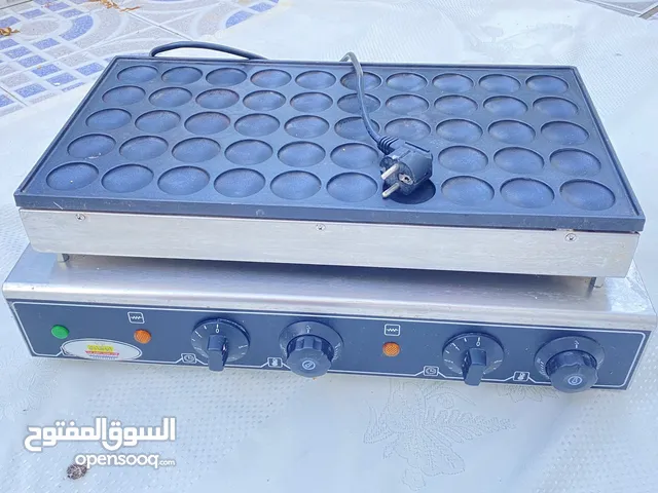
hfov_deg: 67.3
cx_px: 329
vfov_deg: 53.1
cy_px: 246
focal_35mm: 26
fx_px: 494
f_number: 1.8
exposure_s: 1/68
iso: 125
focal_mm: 4.25
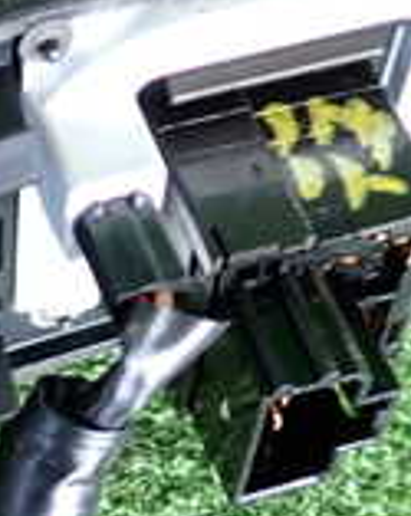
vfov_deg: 17.1
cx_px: 33
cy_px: 385
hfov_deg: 13.6
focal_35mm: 112
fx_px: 1708
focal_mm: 5.4
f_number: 2.3
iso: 250
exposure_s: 1/30
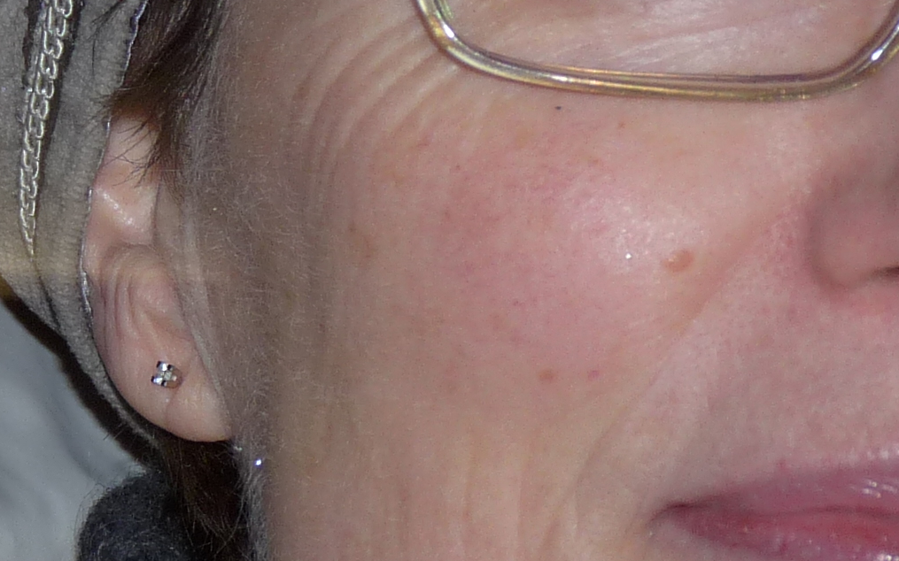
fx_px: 11391
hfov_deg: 4.5
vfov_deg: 2.8
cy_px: 121
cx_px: 770
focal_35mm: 465
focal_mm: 21.6
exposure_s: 1/8
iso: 100
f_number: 3.6
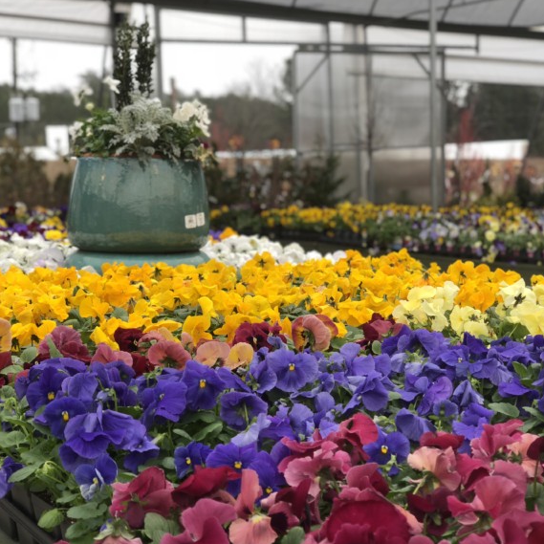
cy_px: 272
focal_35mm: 62
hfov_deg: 27.7
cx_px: 305
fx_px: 1102
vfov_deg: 27.7
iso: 16
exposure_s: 1/60
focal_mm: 6
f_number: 2.4
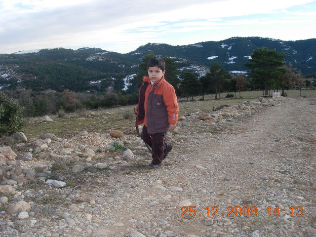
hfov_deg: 49.0
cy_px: 118
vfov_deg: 37.7
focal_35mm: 38
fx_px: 347
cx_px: 158
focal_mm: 7.8
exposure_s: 1/322
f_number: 4.8
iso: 79
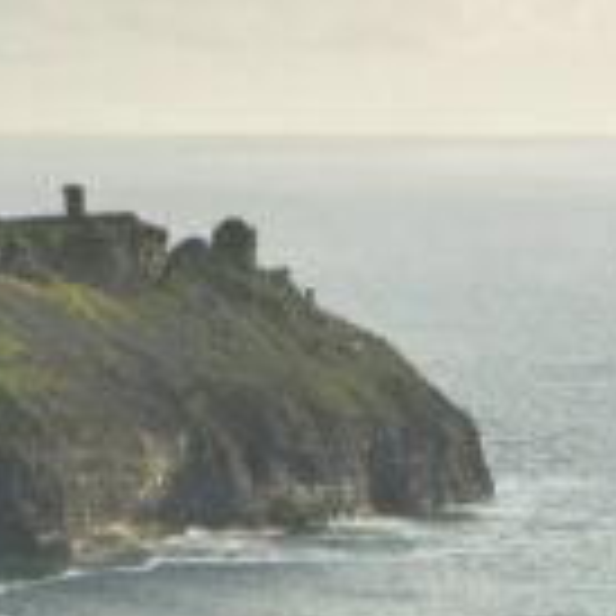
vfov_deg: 5.3
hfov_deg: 5.2
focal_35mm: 330
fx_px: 6644
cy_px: 20
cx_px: -508
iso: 200
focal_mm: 52
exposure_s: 1/250
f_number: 11
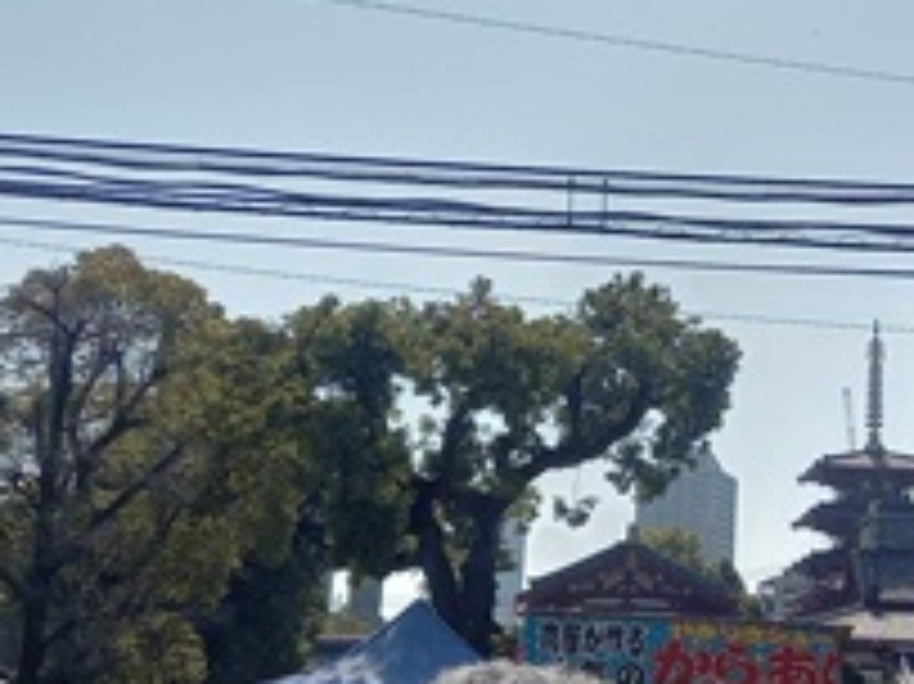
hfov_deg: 23.7
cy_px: 274
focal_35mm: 79
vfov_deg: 18.6
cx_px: 914
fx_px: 2085
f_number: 1.8
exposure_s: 1/2488
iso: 50
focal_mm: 4.65
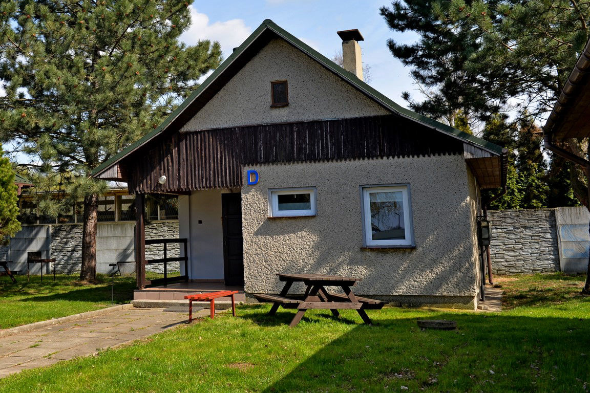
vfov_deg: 29.6
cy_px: 124
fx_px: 737
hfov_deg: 42.8
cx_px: 177
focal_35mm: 45
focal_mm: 32
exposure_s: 1/200
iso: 100
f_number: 8
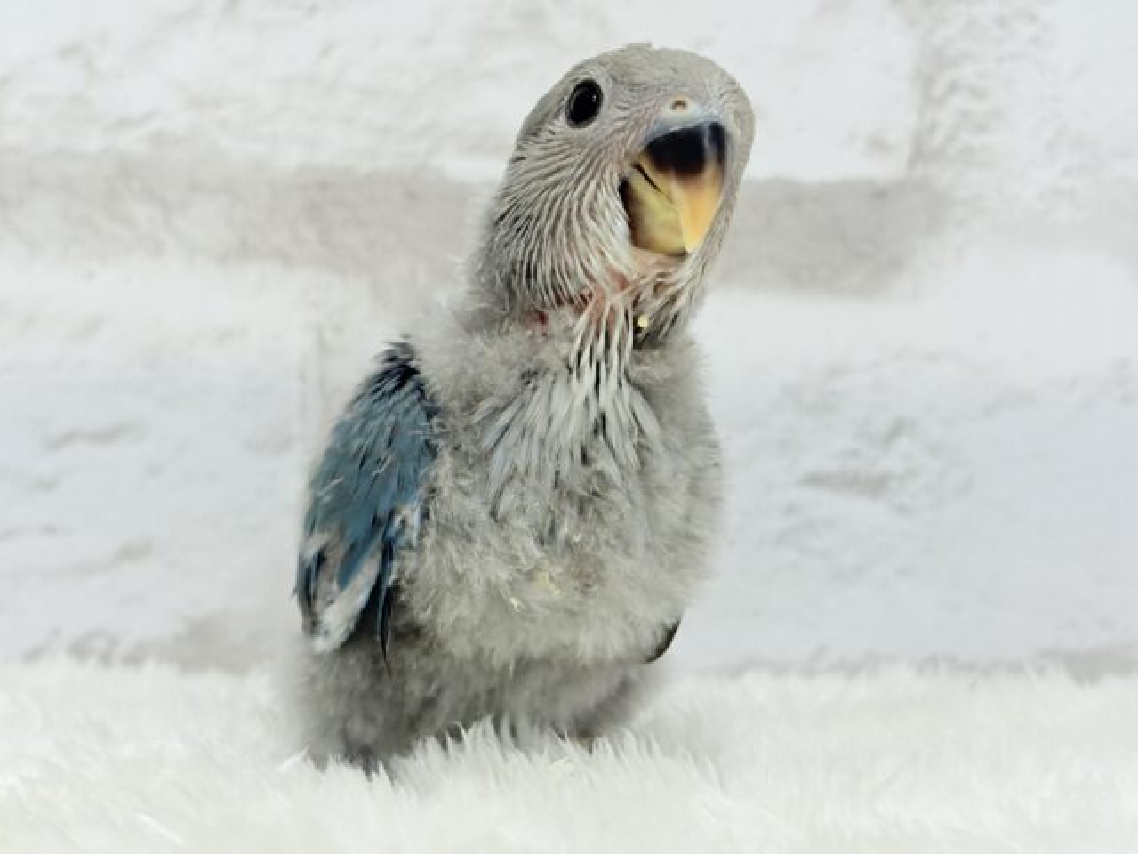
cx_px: 569
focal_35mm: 52
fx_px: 1709
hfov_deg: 36.8
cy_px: 427
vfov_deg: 28.0
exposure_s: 1/100
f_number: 1.6
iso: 80
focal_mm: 5.96
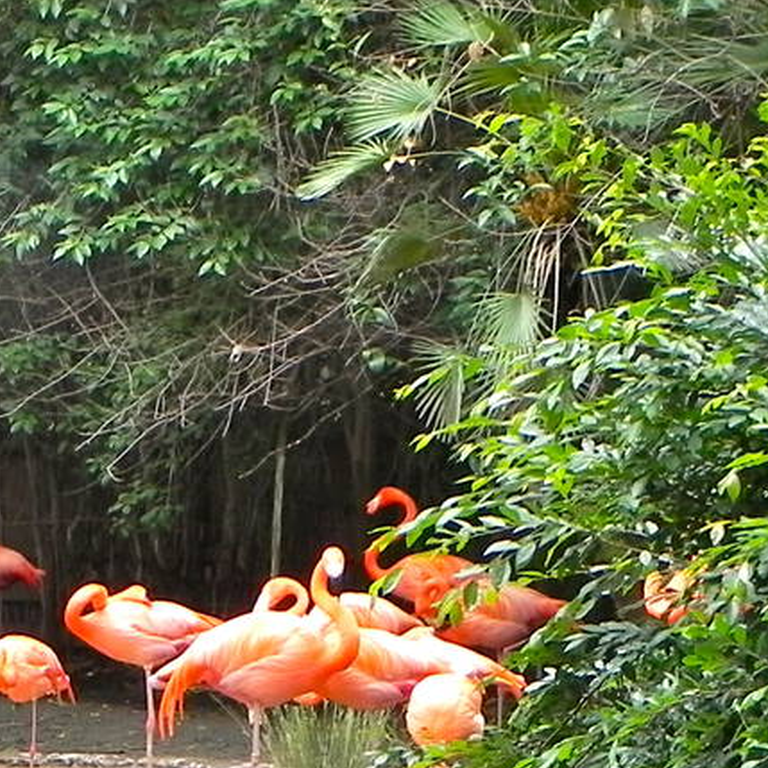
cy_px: 627
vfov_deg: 14.2
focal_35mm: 122
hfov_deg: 13.4
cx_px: -415
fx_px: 3062
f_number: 4
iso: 160
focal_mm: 6.6
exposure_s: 1/150
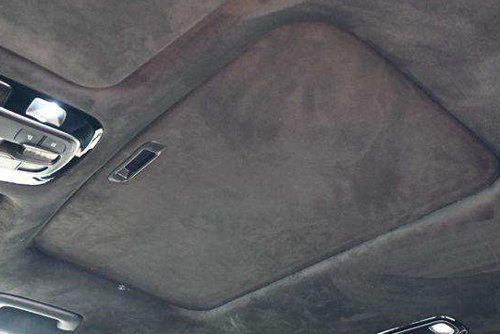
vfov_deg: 34.2
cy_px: 169
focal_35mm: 39
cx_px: 278
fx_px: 542
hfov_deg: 49.4
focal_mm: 22
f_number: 4
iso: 3200
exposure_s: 1/100
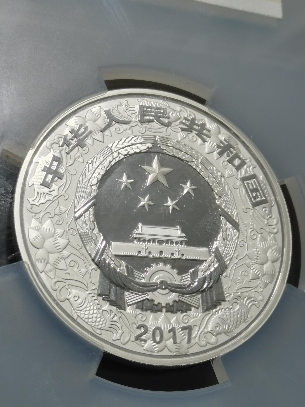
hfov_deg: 23.7
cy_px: 204
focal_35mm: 62
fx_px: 728
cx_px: 152
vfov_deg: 31.2
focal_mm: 5.58
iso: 50
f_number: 1.8
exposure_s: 1/90
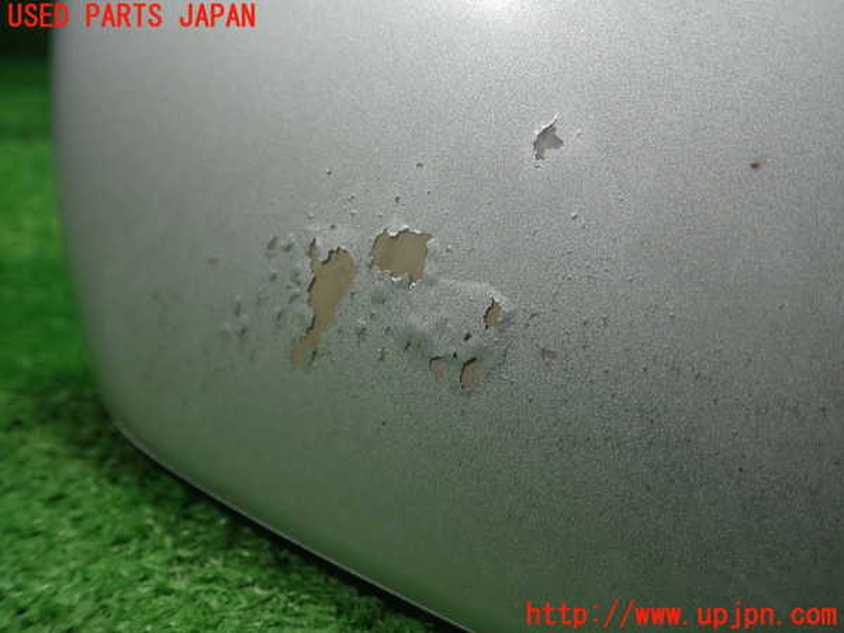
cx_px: 422
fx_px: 731
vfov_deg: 46.8
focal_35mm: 30
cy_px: 316
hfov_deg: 60.0
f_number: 2.3
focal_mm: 5.5
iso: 200
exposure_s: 1/125
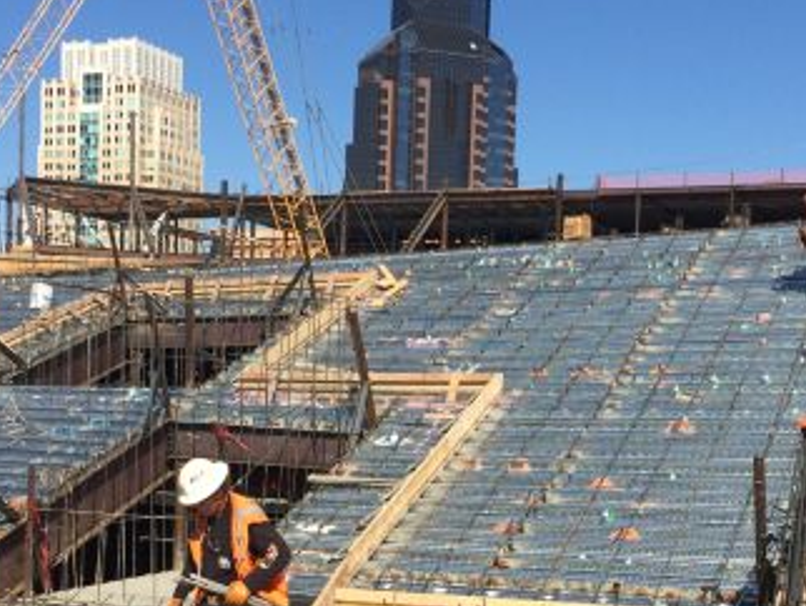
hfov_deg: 32.1
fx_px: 1398
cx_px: 442
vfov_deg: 24.0
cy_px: 493
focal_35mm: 60
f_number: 2.2
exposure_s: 1/2564
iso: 32
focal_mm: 4.15
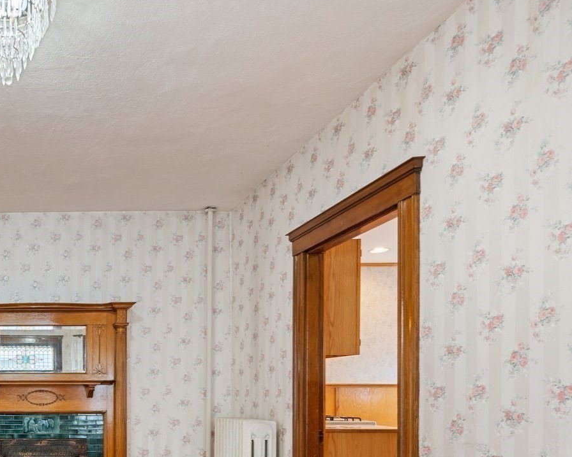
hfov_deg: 49.3
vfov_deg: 44.9
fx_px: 508
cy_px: 394
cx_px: 14
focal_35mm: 30
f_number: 7.1
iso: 500
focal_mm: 14
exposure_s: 1/2.5
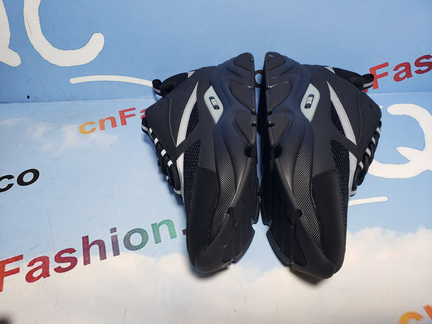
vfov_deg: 53.1
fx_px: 324
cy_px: 162
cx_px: 216
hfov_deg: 67.3
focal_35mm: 26
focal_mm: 4.3
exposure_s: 1/121
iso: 50
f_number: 2.4
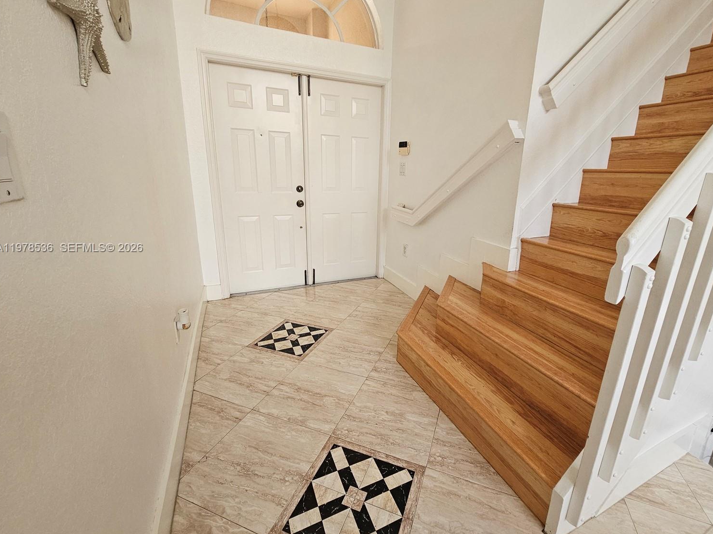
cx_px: 377
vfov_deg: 85.5
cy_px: 248
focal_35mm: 14
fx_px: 288
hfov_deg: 102.0
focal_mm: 2.2
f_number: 2.2
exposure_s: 1/77
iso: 250
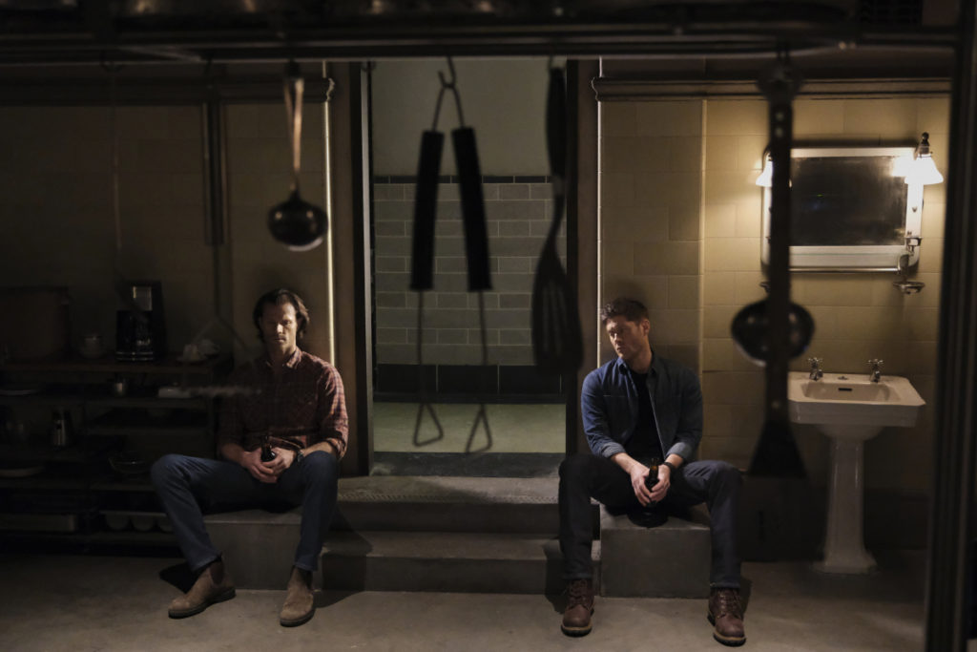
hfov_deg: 46.4
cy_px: 326
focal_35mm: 42
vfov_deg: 31.9
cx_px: 488
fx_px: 1140
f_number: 2.8
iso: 12800
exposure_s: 1/100
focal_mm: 28.3
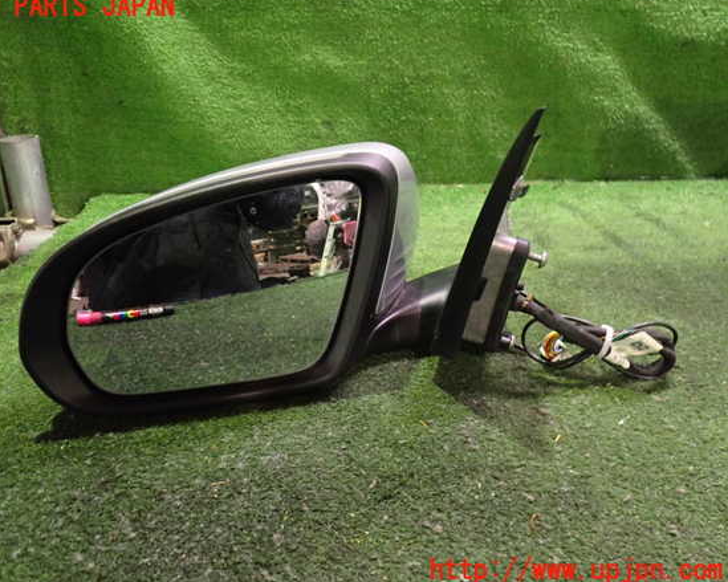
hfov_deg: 55.6
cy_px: 289
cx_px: 332
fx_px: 689
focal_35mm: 32
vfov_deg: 45.8
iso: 800
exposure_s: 1/15
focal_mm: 5.4
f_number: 2.3
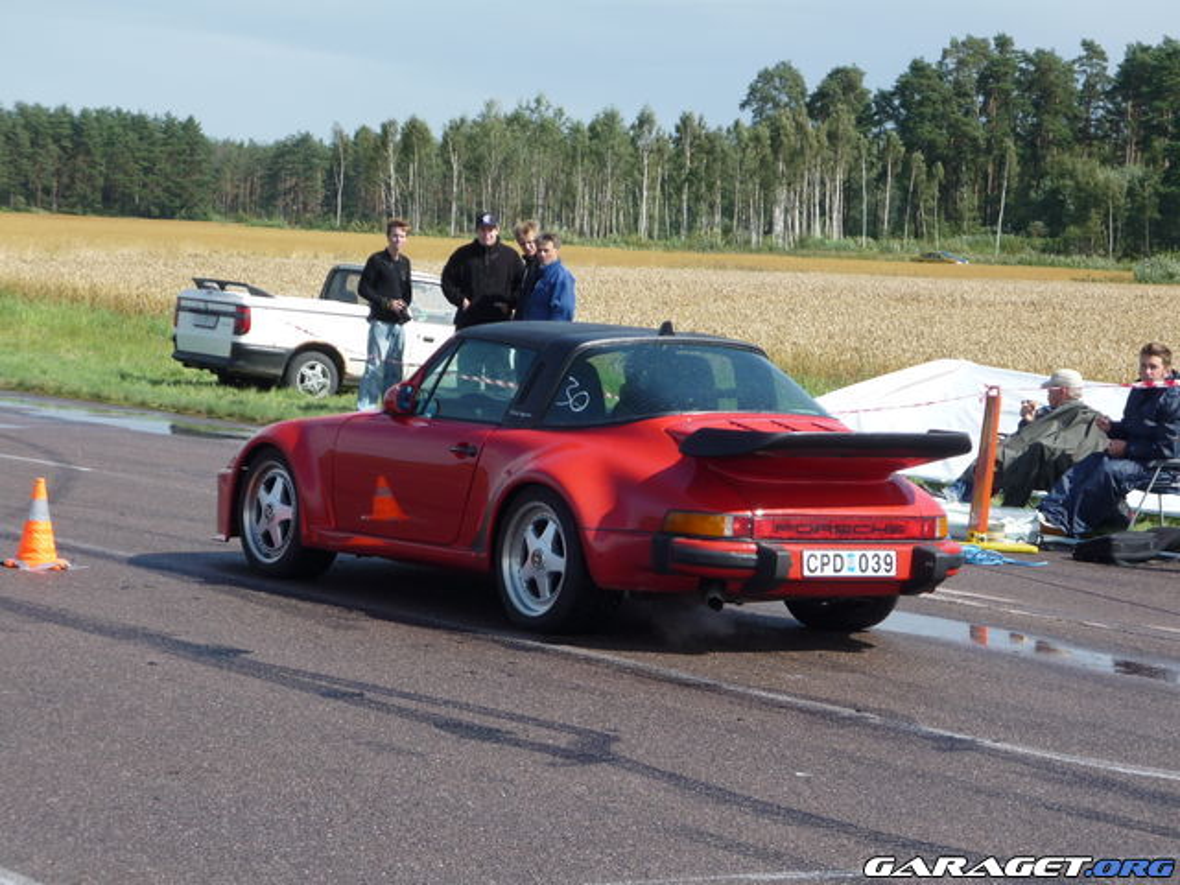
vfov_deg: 14.8
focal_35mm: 100
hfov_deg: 19.6
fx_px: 3409
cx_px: 590
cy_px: 442
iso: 100
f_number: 5.1
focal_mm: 16.5
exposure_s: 1/320
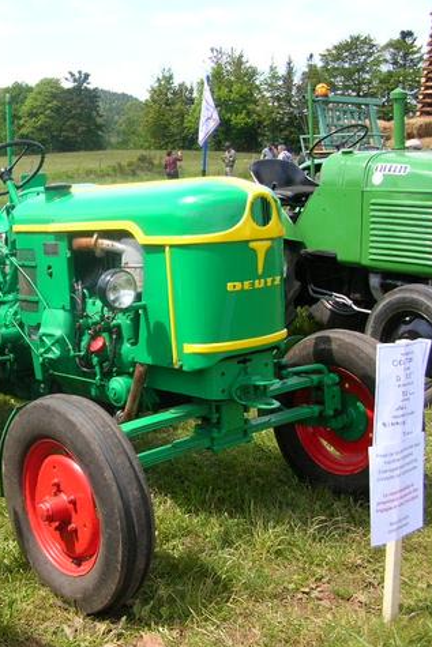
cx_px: 74
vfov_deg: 40.3
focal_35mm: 49
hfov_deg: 26.9
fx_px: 881
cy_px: 323
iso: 50
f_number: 2.8
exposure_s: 1/384
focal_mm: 5.8
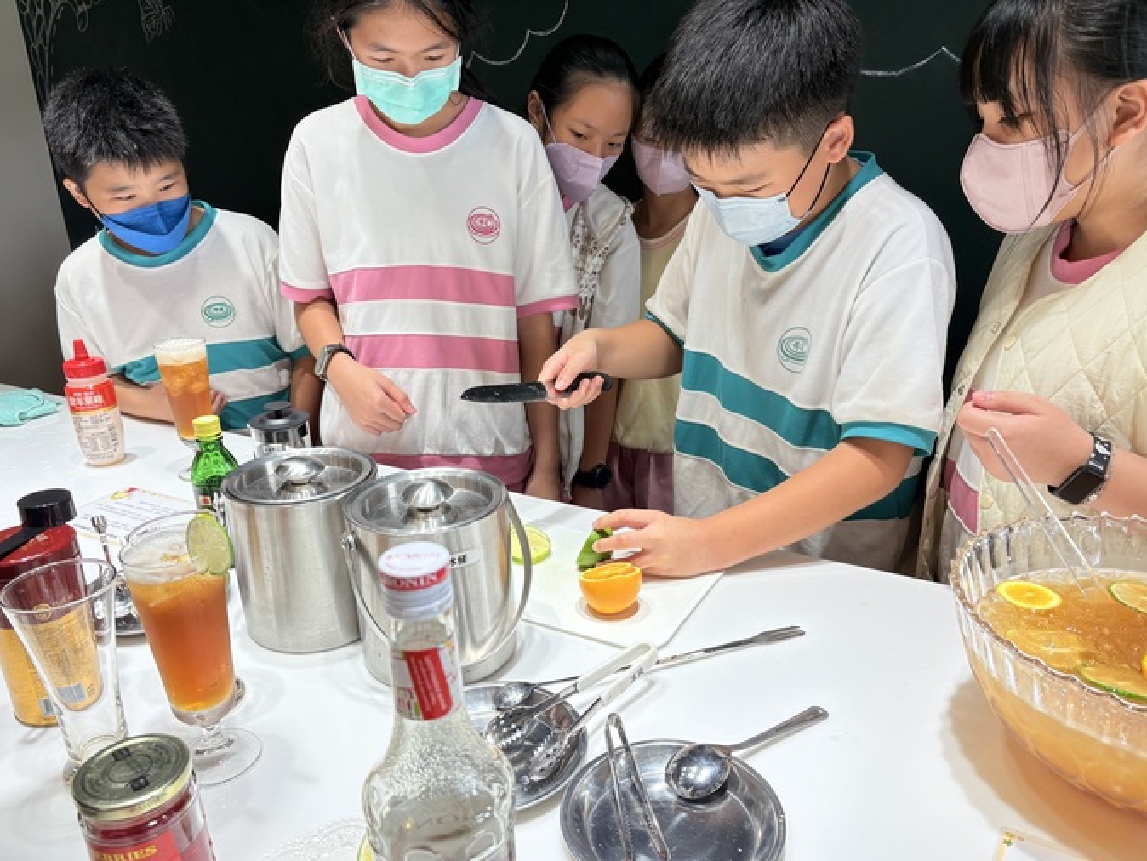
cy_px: 443
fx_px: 895
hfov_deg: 65.3
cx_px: 556
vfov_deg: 51.4
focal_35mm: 27
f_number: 1.6
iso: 64
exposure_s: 1/138
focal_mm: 5.96
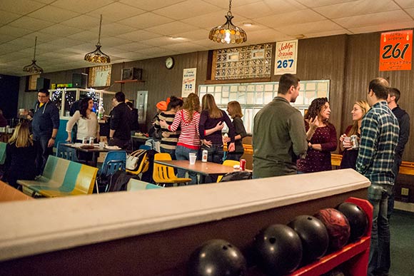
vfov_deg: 53.2
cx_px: 207
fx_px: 276
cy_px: 138
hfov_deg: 73.7
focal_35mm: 24
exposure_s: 1/250
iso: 6400
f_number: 2.8
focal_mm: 24
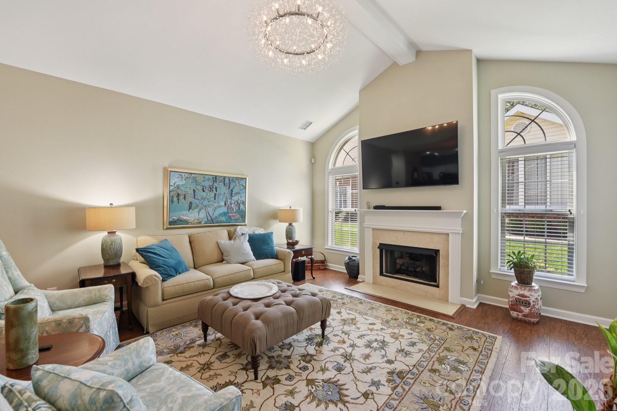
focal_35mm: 15
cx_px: 308
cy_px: 206
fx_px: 257
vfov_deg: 77.3
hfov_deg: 100.4
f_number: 8
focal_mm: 15
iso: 200
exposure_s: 1/15
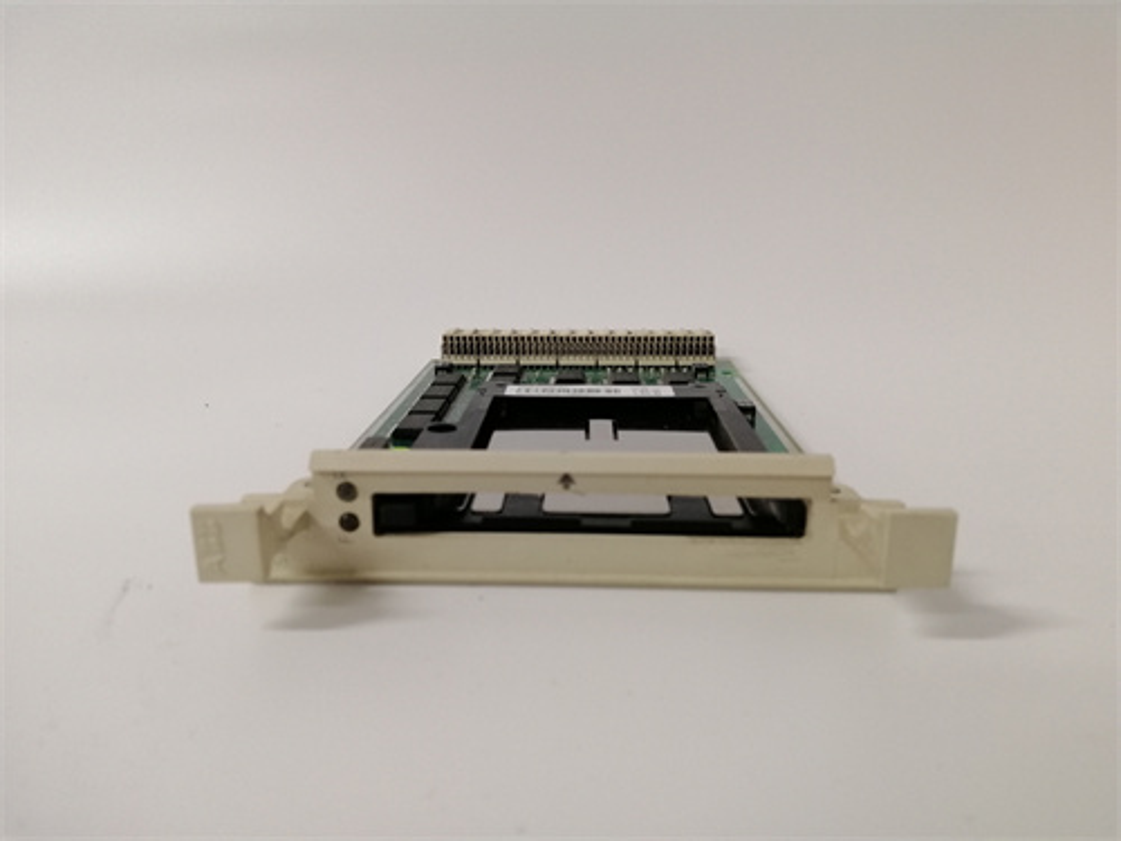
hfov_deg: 67.3
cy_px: 420
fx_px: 842
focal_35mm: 26
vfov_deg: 53.1
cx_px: 560
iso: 160
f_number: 2.2
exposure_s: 1/33.3
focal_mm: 3.81
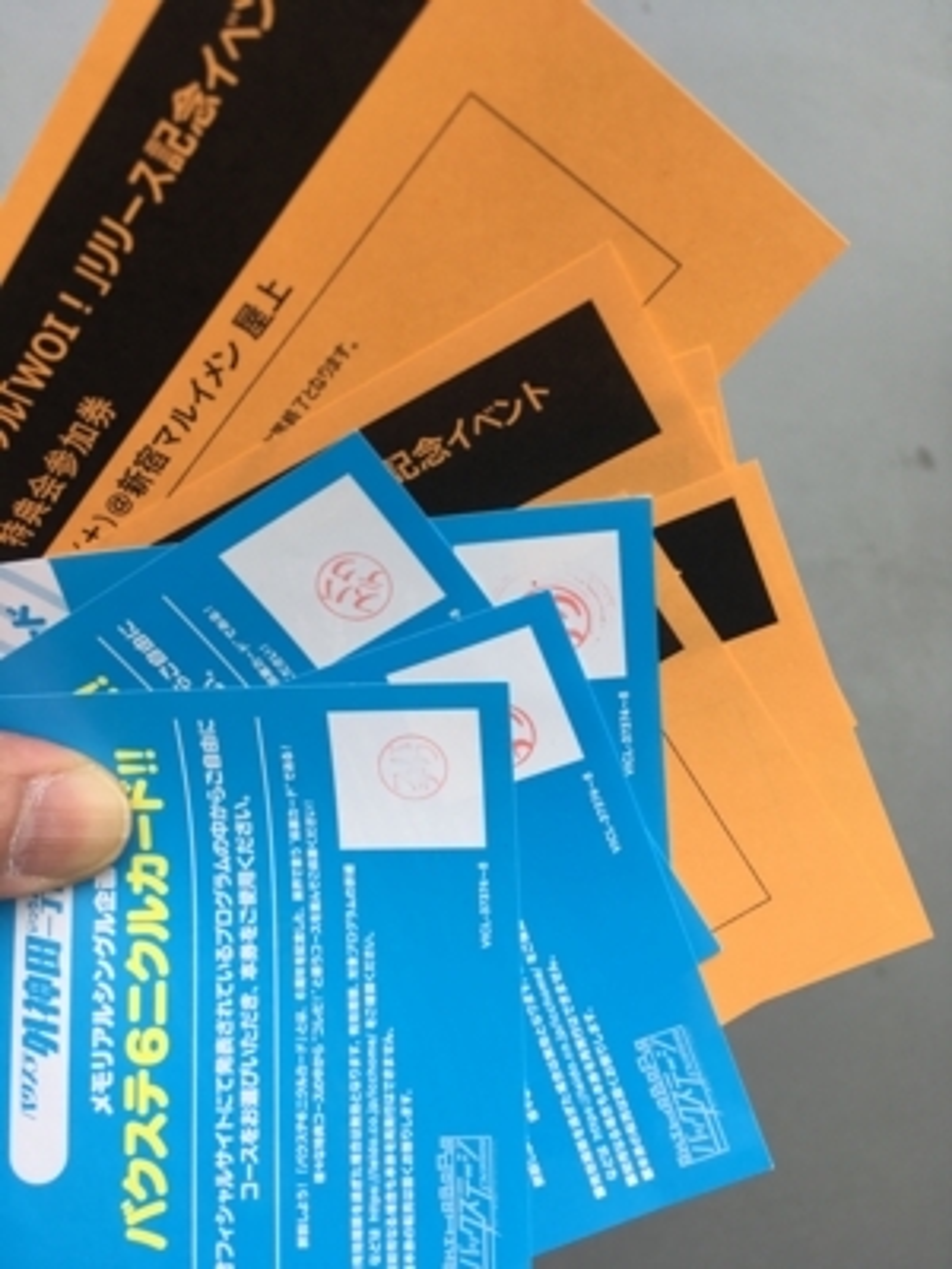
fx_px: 1063
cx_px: 476
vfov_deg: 61.7
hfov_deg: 48.2
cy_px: 634
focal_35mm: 29
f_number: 2.2
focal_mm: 4.15
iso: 25
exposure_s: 1/368
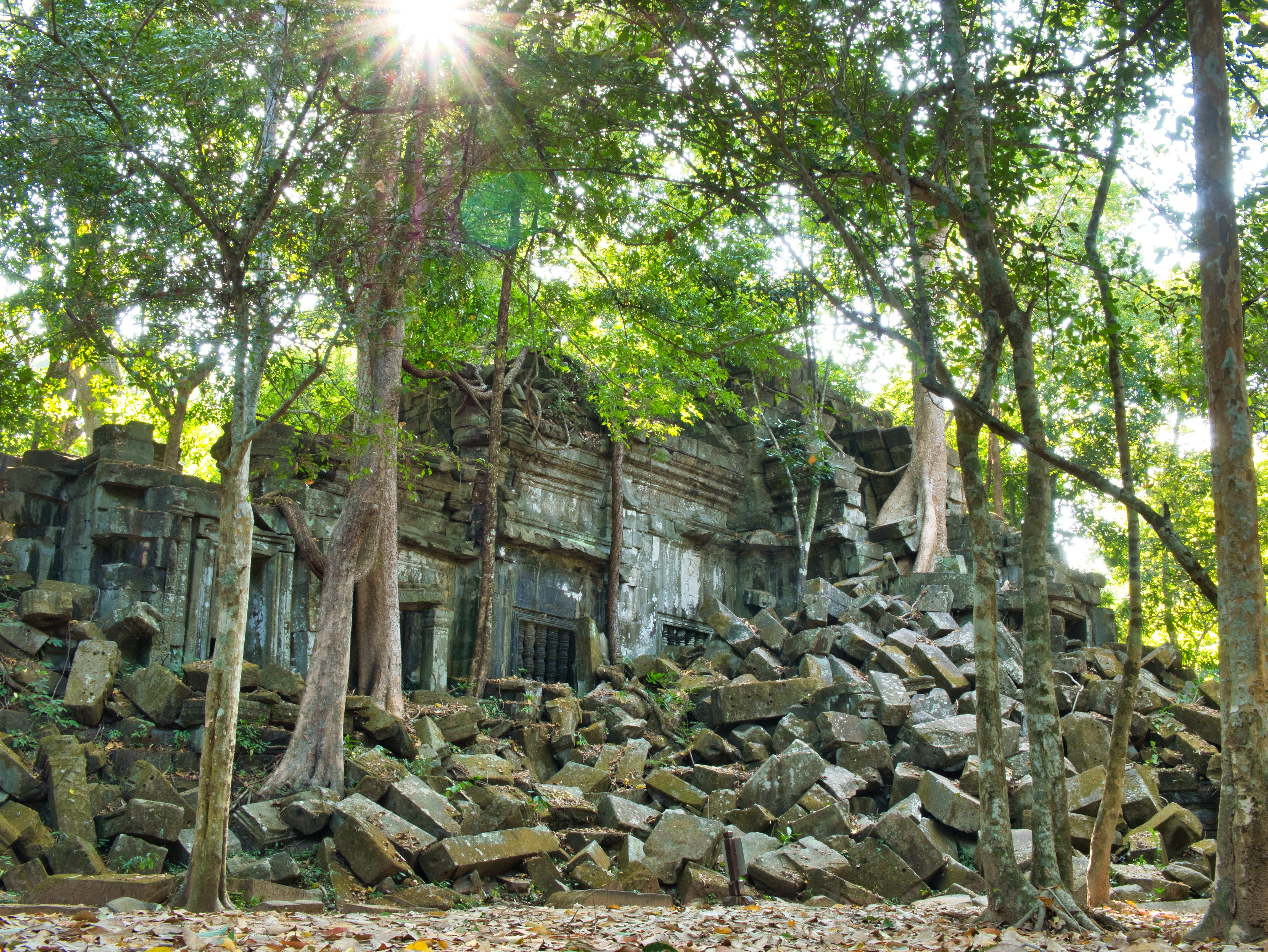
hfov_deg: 46.8
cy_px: 476
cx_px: 634
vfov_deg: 36.0
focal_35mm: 40
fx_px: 1466
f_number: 16
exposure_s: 1/1.67
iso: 200
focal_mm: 20
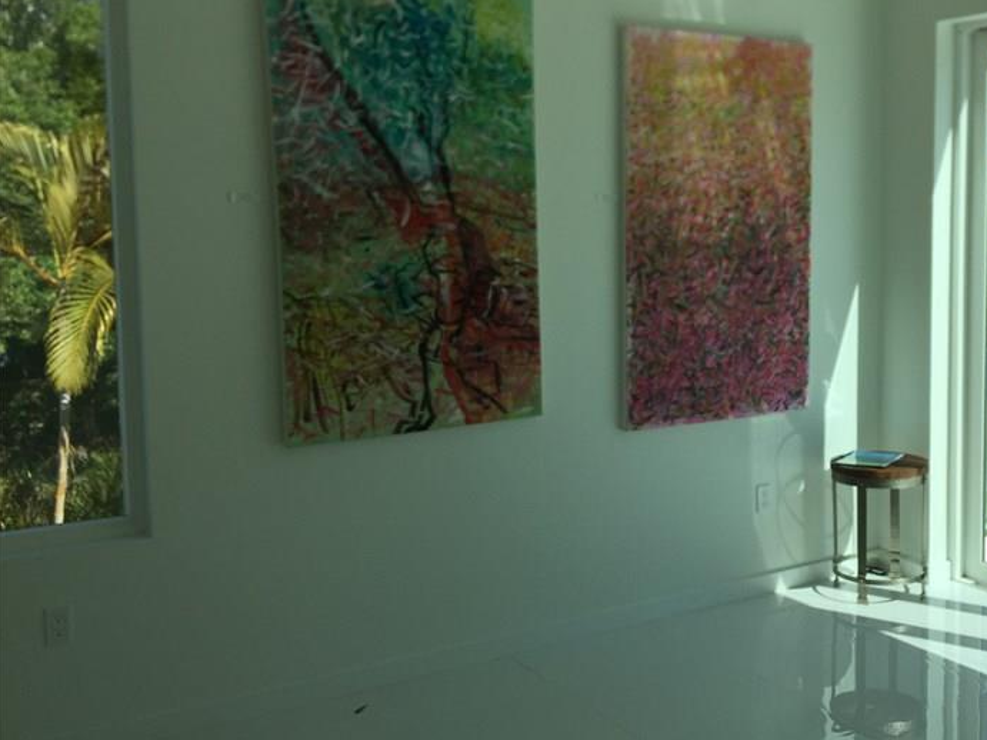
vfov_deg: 33.6
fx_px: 1226
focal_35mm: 43
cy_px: 354
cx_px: 728
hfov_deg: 42.6
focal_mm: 4.15
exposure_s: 1/1041
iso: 32
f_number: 2.2
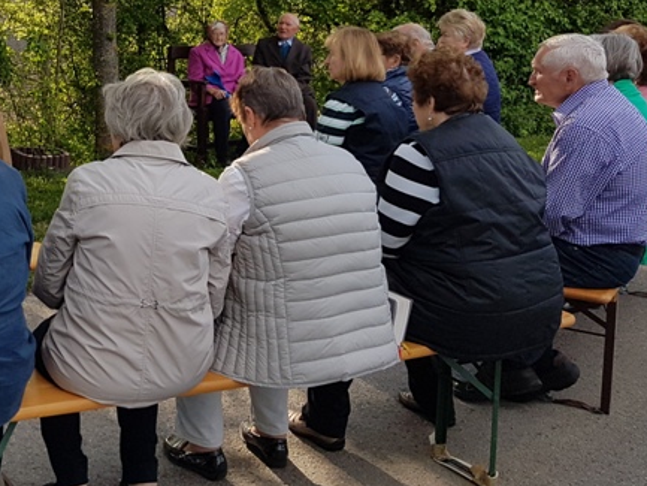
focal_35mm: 54
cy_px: 61
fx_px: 1010
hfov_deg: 33.9
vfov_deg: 26.3
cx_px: 85
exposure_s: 1/972
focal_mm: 4.2
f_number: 1.7
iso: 40
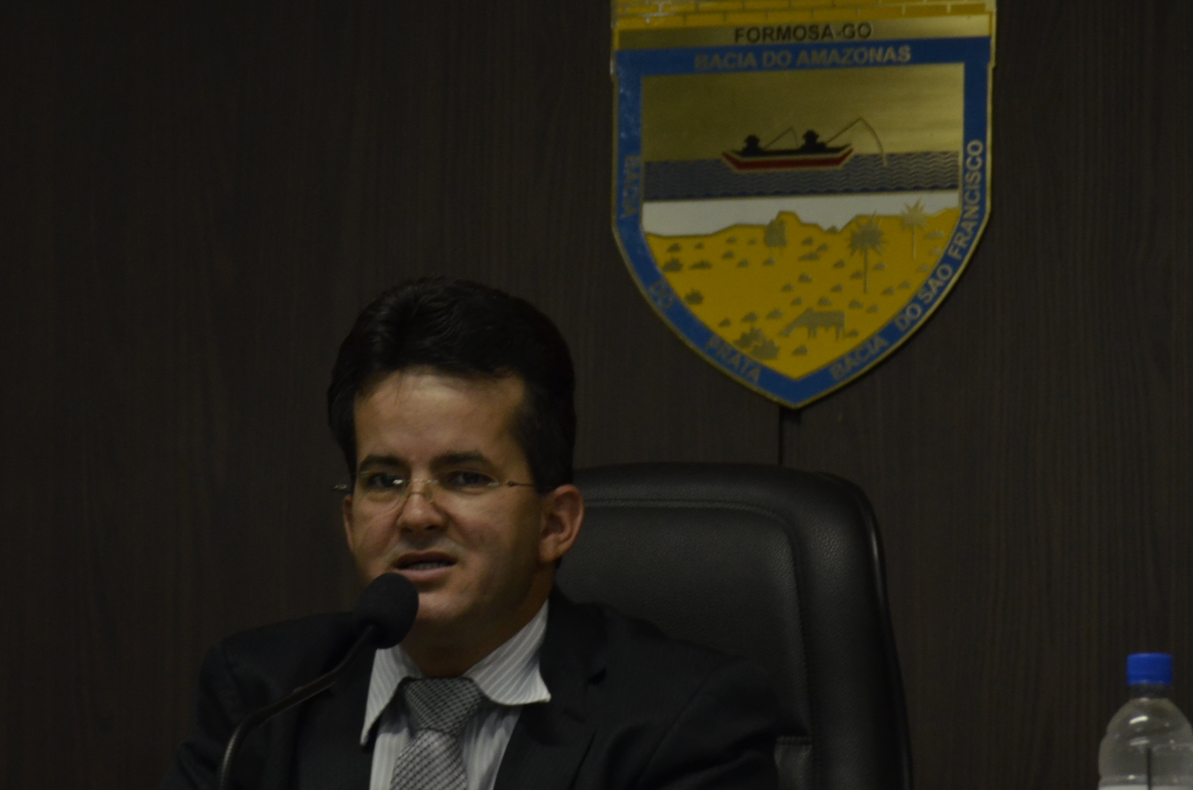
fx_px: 8995
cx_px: 501
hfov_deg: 7.6
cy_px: 505
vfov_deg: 5.0
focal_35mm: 272
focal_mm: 120
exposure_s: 1/60
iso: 800
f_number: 5.6
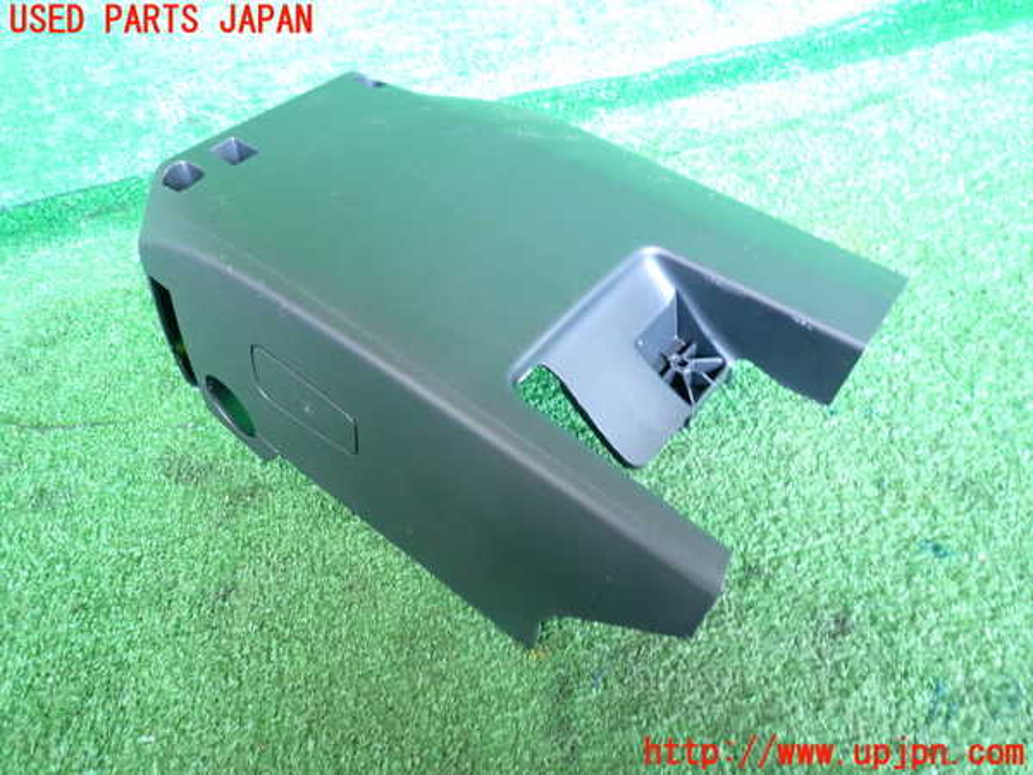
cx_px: 516
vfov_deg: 54.9
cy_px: 388
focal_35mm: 25
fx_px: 746
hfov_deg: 69.4
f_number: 2
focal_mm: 4.5
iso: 800
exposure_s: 1/30
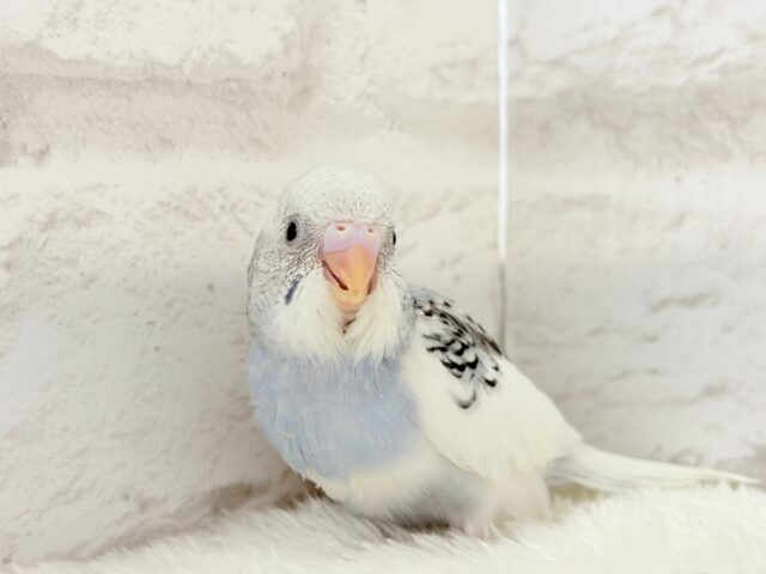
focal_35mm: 52
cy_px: 287
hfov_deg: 36.8
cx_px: 383
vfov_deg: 28.0
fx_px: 1151
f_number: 1.6
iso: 50
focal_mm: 5.96
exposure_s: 1/50
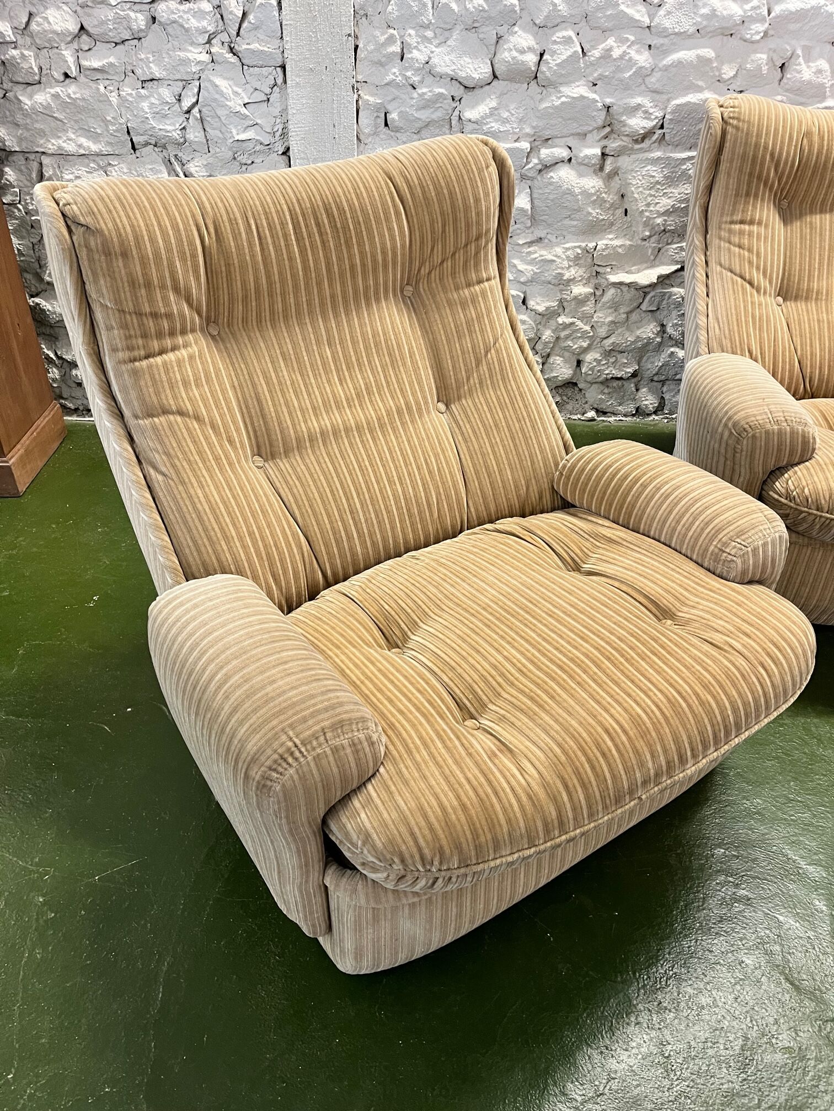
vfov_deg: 67.3
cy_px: 556
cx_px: 417
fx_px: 835
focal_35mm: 26
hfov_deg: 53.1
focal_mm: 5.1
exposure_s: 1/50
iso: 320
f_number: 1.6
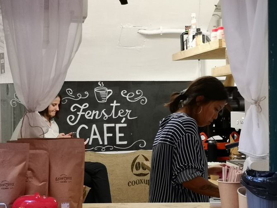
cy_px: 103
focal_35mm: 68
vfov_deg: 21.6
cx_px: 126
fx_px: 544
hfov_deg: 28.6
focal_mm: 3.95
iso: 160
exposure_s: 1/50
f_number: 1.8
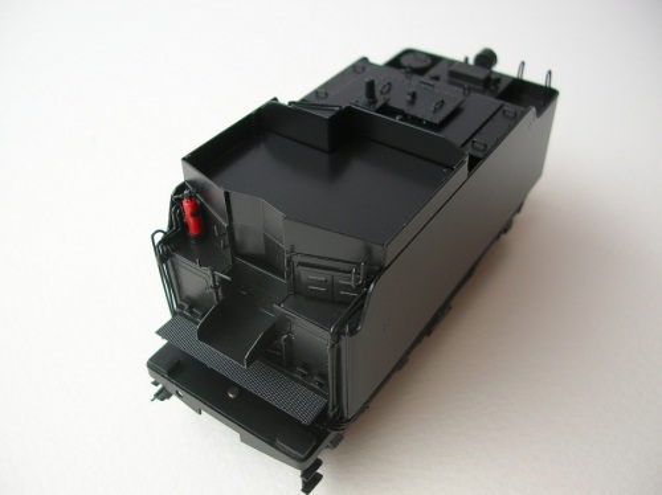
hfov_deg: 52.7
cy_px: 248
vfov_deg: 40.6
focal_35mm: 35
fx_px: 669
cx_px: 331
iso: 50
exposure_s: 1/61
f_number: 2.8
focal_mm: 5.8
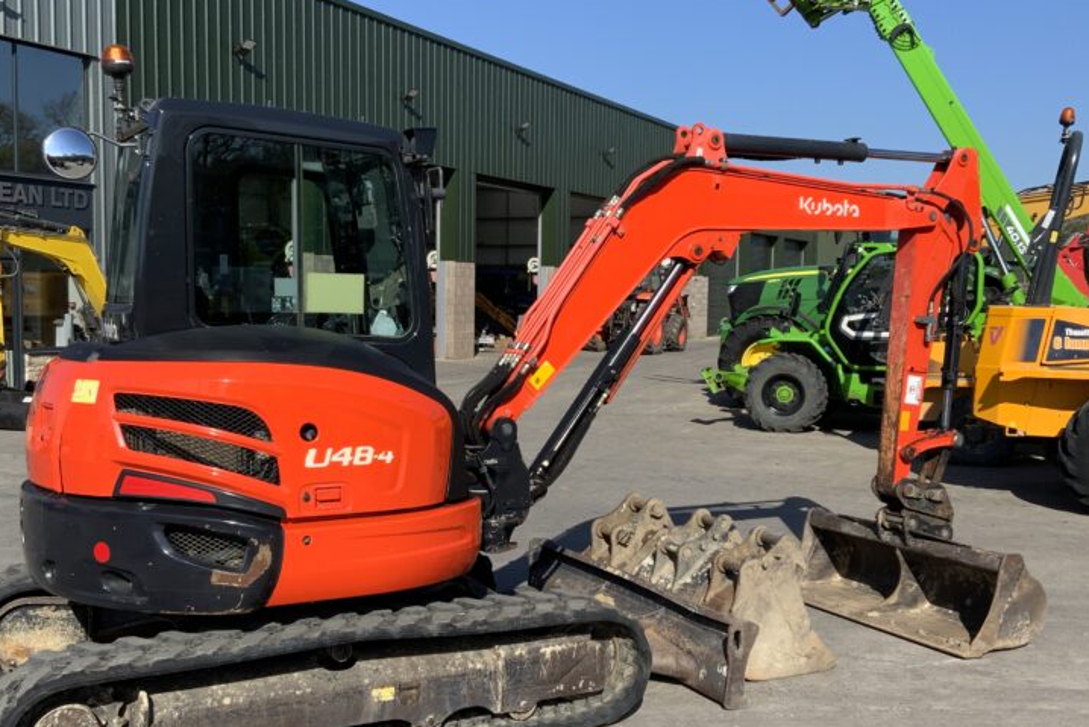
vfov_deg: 31.2
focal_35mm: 43
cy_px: 402
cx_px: 548
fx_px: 1301
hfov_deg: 45.4
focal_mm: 3
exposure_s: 1/1786
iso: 16
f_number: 1.8
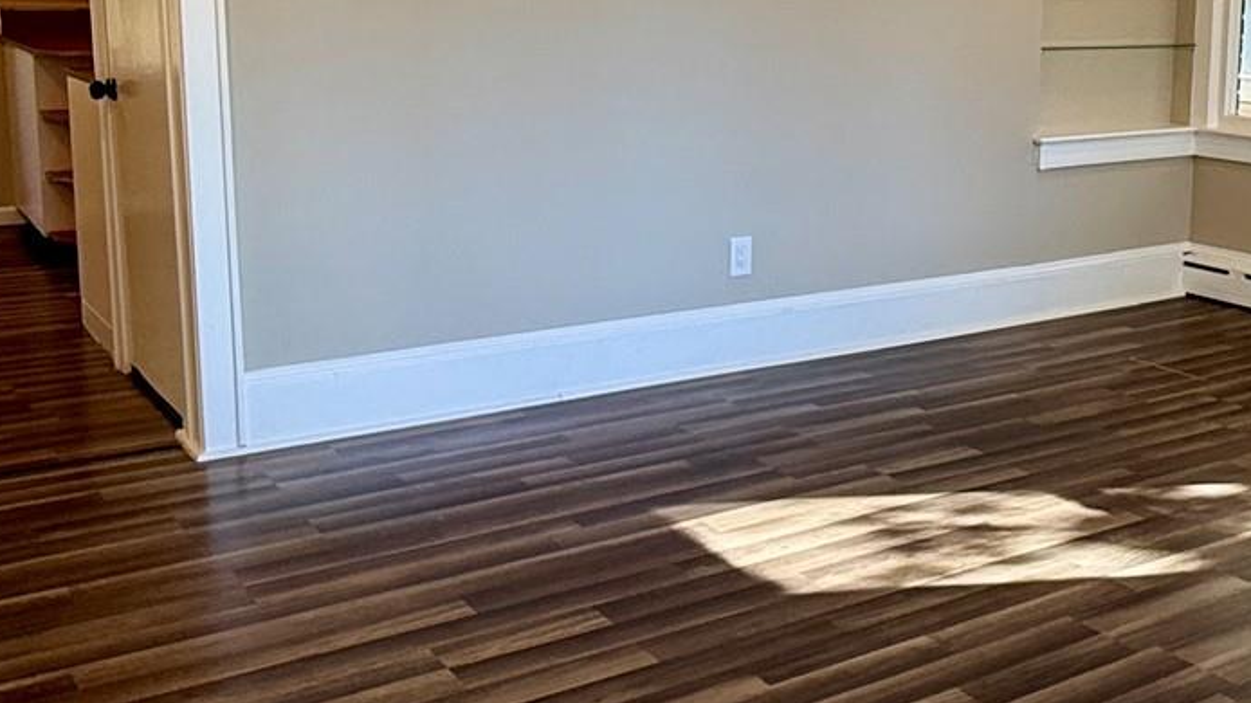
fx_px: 1492
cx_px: 867
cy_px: 216
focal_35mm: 45
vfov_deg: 26.3
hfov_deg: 44.6
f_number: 2.2
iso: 100
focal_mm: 2.22
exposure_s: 1/120
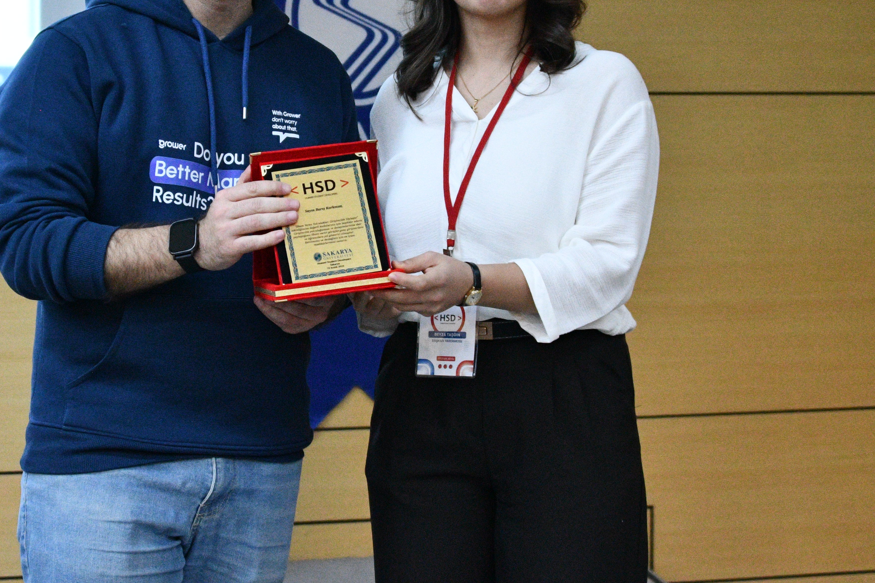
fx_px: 1847
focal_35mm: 76
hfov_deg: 26.6
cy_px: 131
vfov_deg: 17.8
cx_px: 384
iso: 5600
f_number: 3.5
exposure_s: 1/80
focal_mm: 32
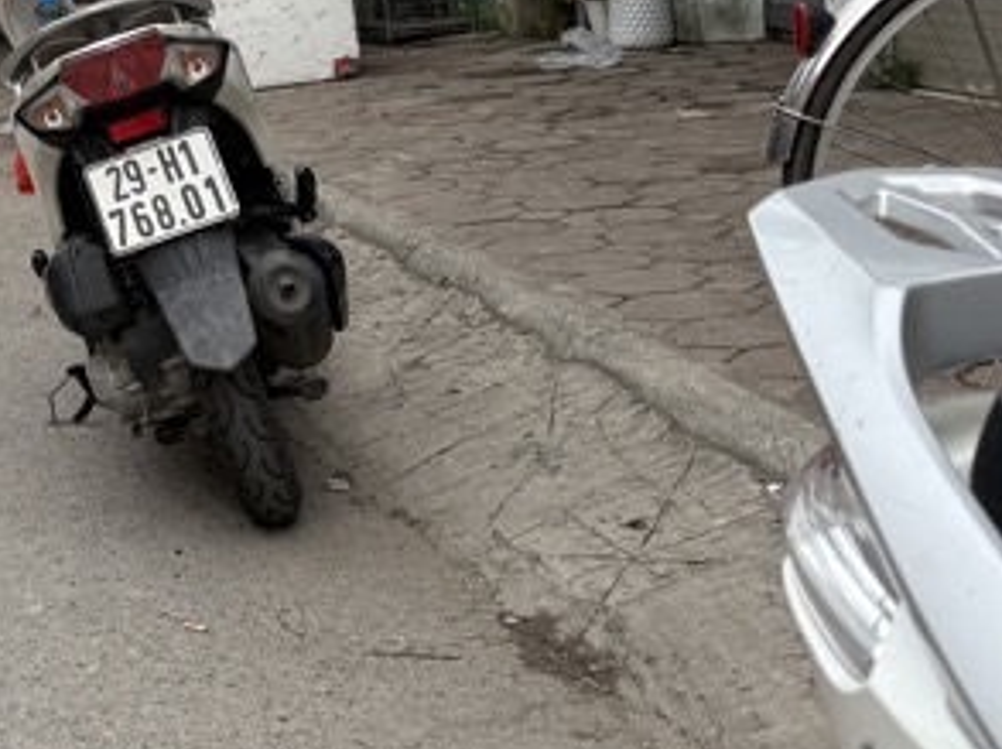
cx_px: -253
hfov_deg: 21.4
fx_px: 2428
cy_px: -79
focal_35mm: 84
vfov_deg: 17.0
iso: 100
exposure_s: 1/1361
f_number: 1.78
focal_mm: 6.76
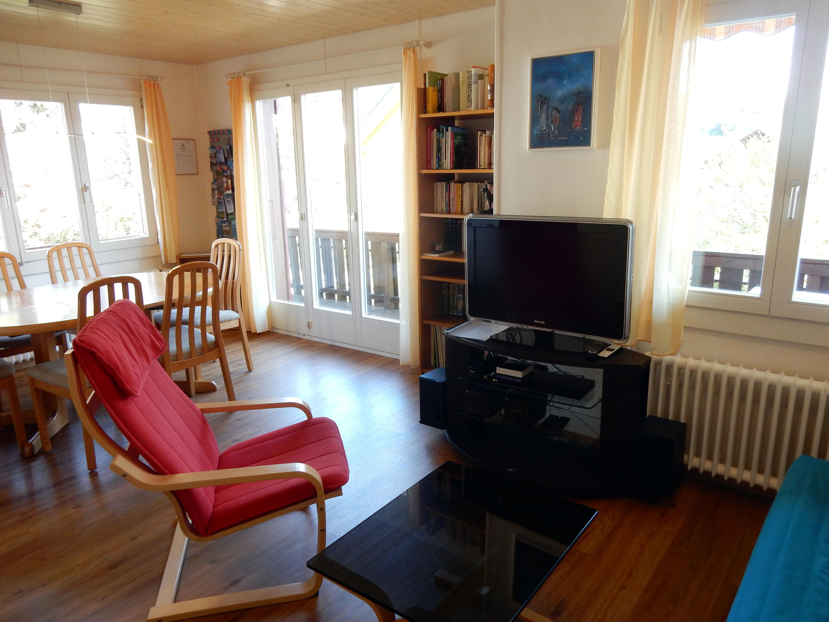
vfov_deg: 54.9
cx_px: 414
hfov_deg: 69.4
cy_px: 311
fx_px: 599
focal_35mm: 25
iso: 180
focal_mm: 4.5
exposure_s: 1/30
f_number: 3.7
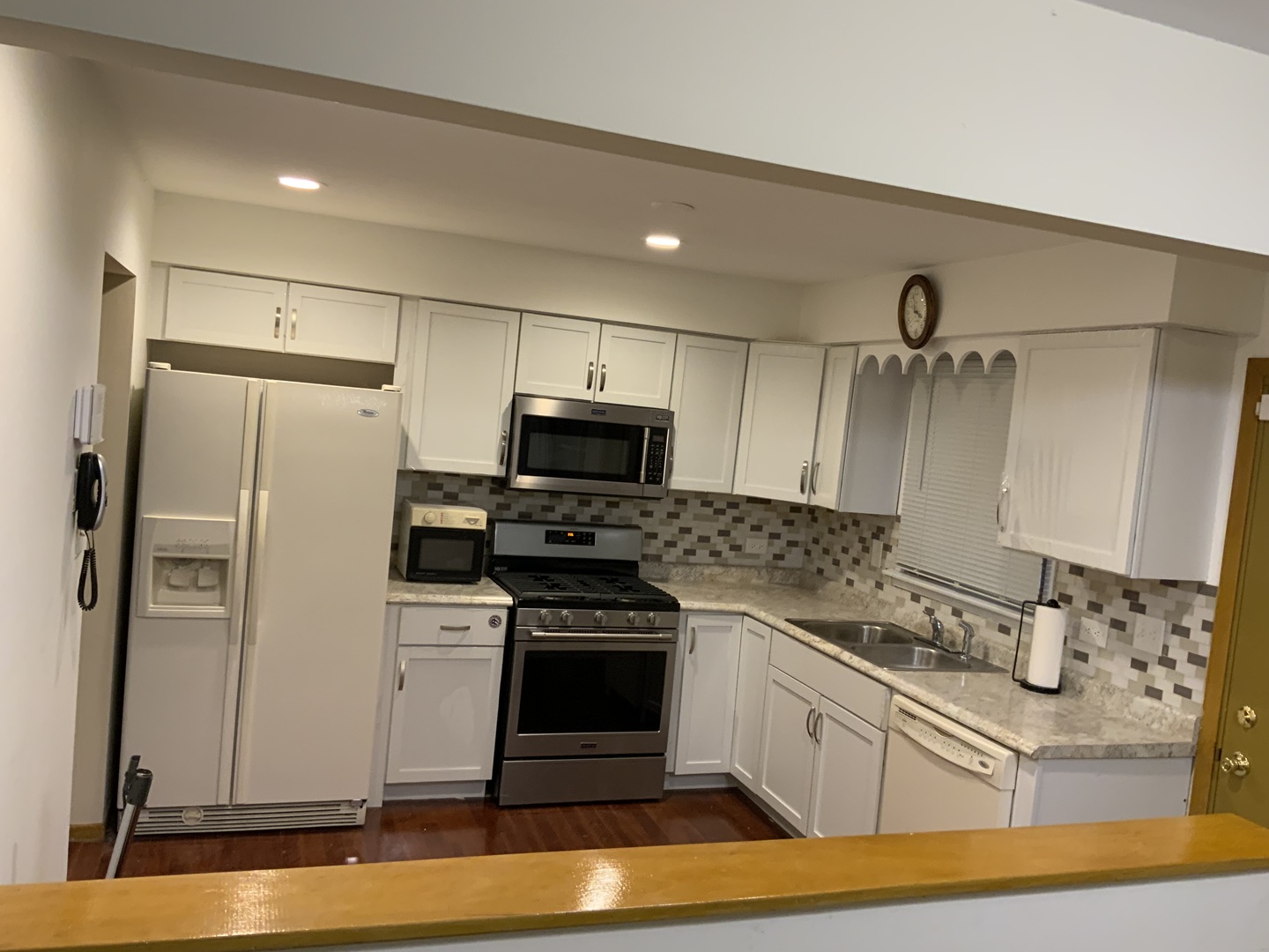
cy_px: 476
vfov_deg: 48.2
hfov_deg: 61.7
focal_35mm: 29
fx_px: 1063
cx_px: 634
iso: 125
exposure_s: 1/60
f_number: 1.8
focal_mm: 3
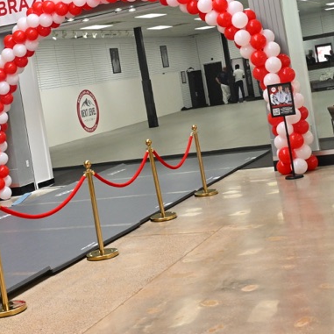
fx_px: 746
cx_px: 132
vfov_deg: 24.9
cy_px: 82
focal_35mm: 68
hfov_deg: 25.2
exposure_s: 1/250
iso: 2000
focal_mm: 25.5
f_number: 8
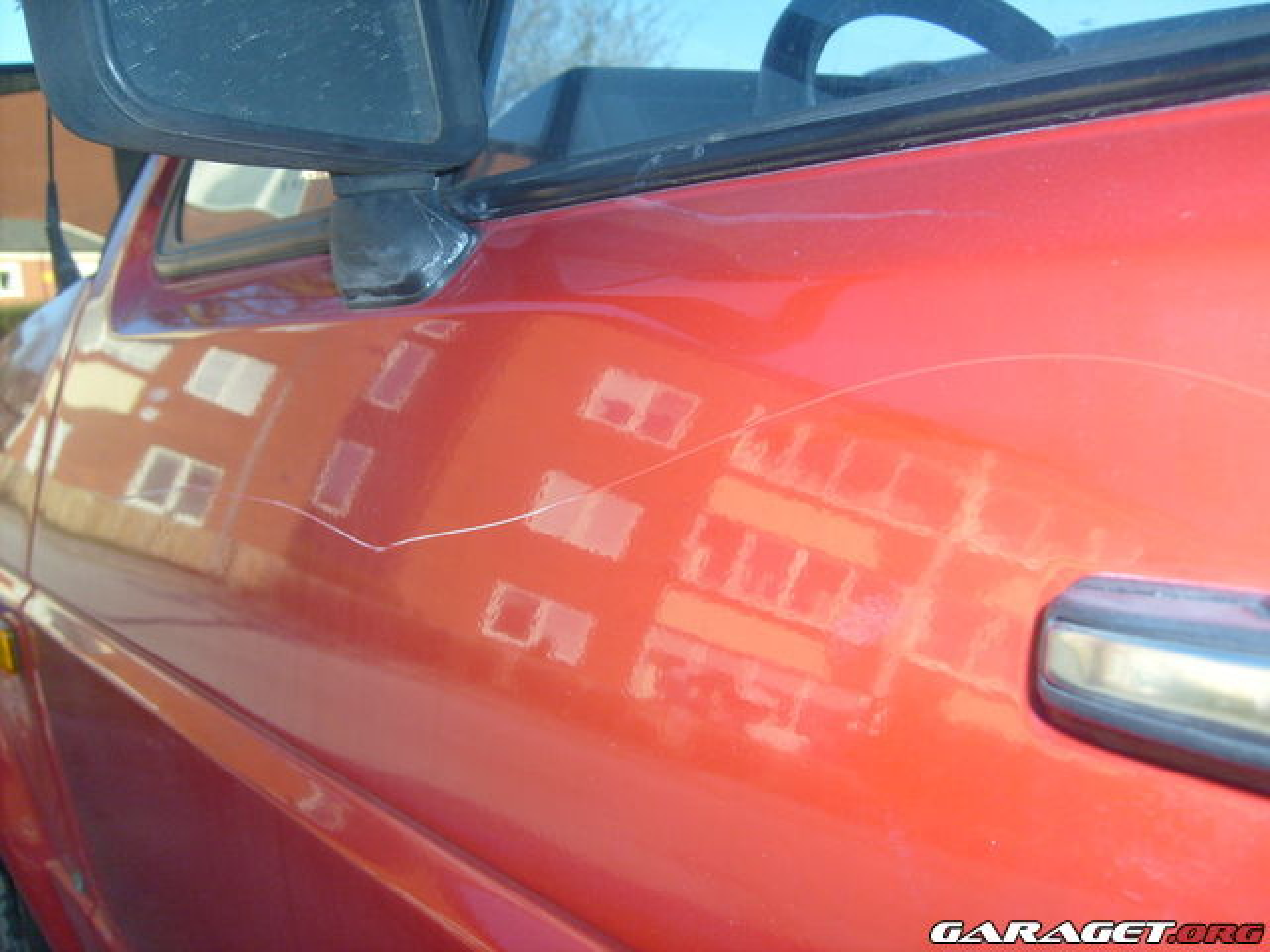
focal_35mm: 35
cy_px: 476
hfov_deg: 52.6
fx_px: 1284
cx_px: 635
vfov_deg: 40.7
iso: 100
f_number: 2.8
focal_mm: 5.8
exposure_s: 1/500
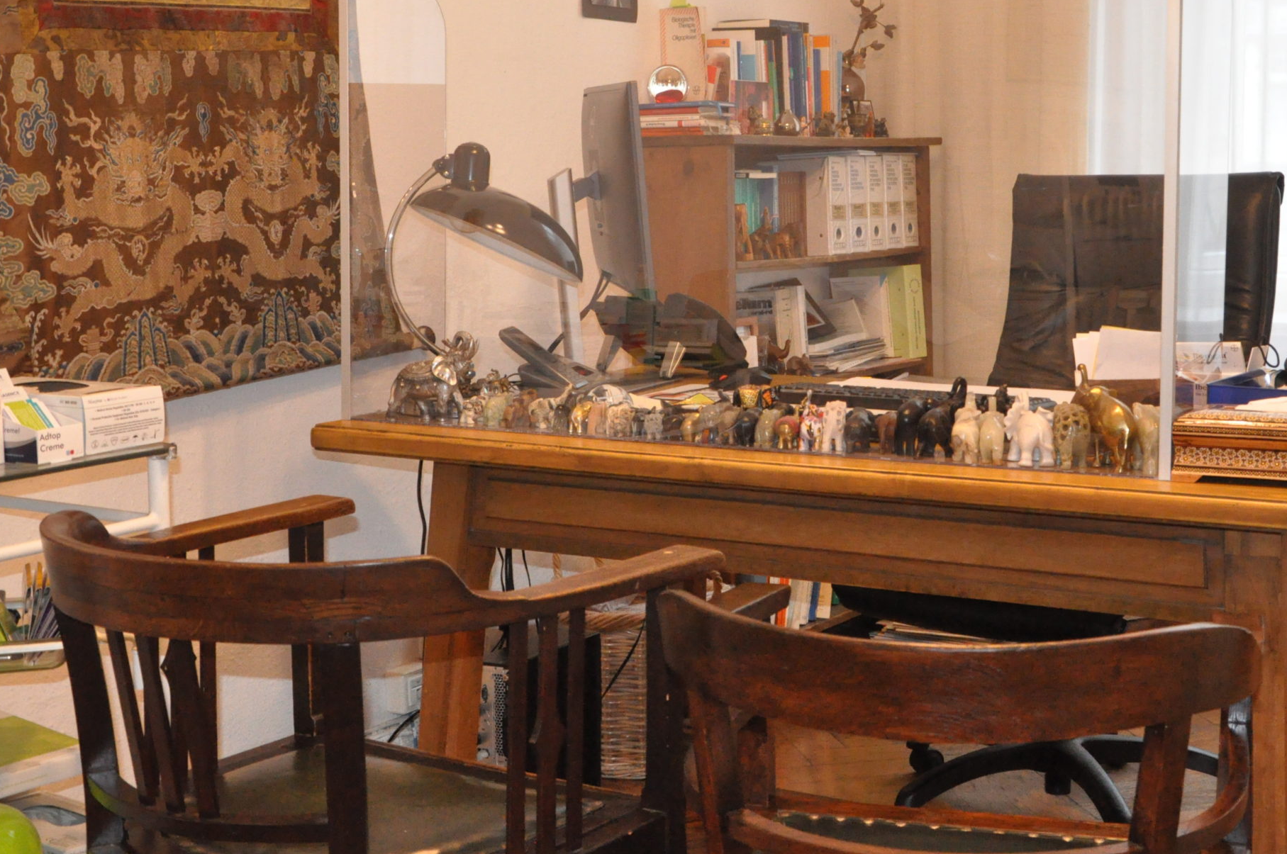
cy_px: 300
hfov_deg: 35.9
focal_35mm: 55
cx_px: 867
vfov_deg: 24.5
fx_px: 1964
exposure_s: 1/80
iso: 3200
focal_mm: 26
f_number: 5.6
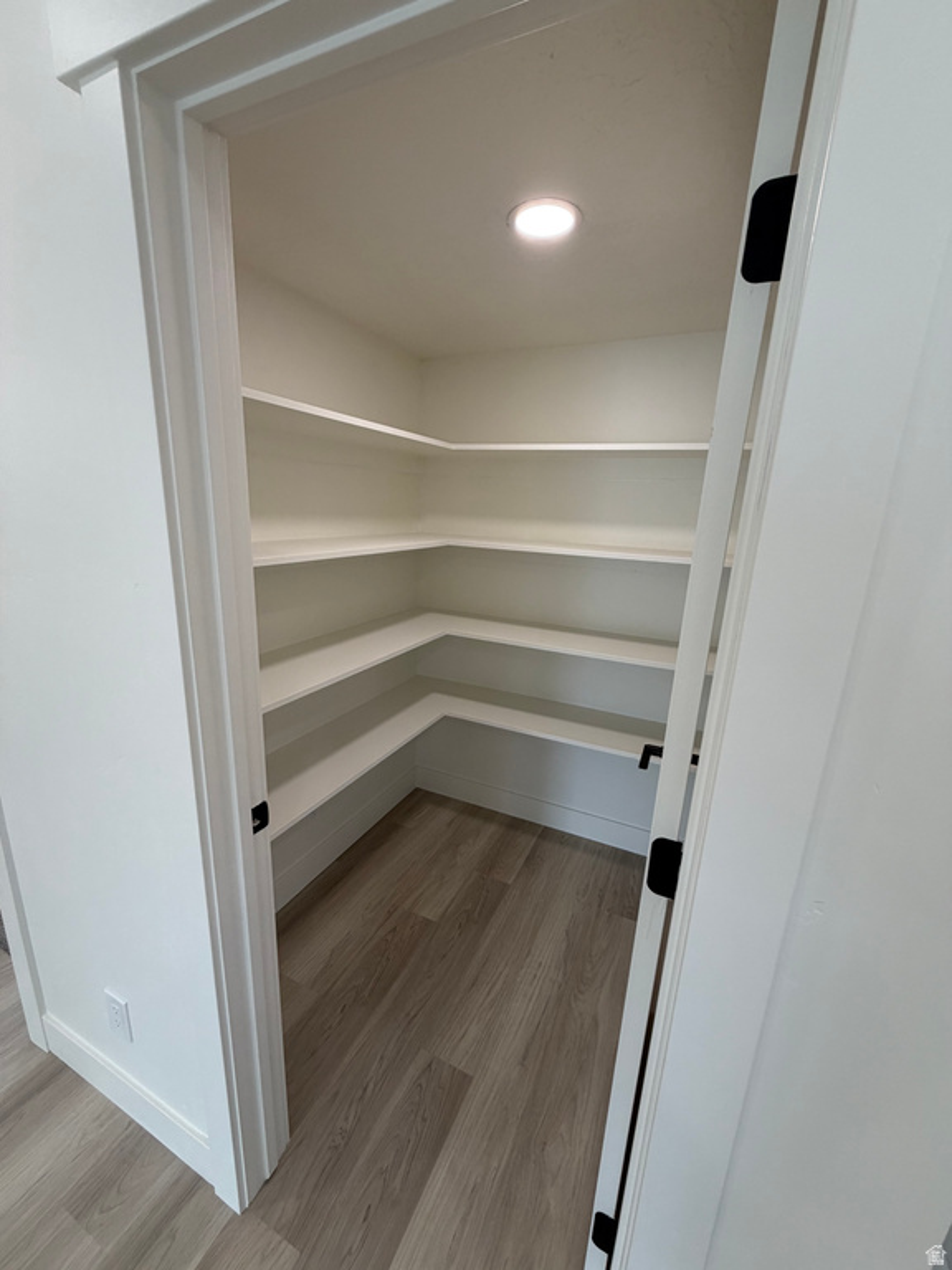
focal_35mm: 14
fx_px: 513
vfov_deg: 102.1
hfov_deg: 85.7
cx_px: 476
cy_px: 635
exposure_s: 1/120
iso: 125
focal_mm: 2.22
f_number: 2.2
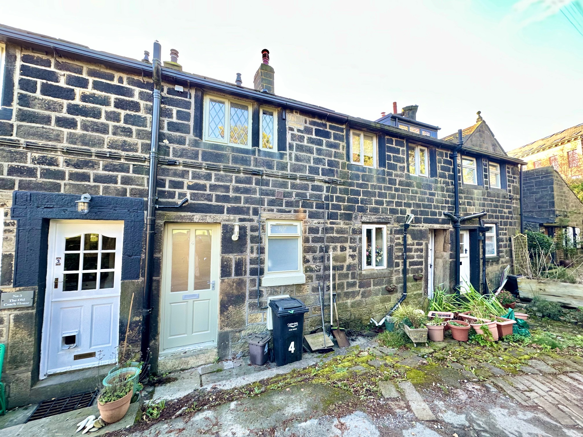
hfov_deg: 102.1
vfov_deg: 85.7
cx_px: 292
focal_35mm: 14
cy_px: 218
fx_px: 236
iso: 100
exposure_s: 1/99
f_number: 2.2
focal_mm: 2.22
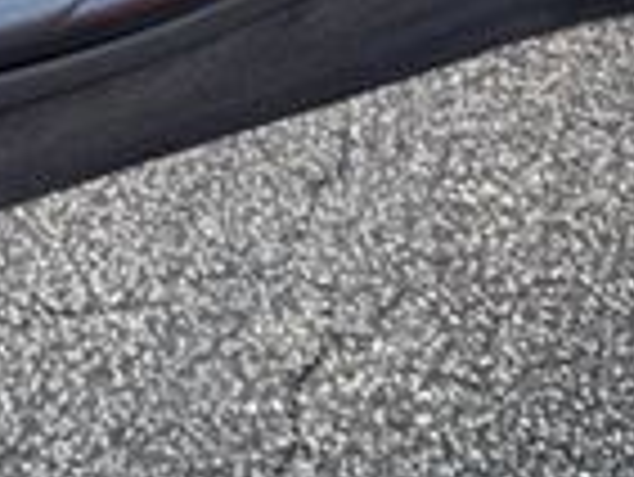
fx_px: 1998
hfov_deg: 17.4
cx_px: -72
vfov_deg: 12.4
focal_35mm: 109
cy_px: -405
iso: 64
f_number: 1.78
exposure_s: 1/280
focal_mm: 6.76
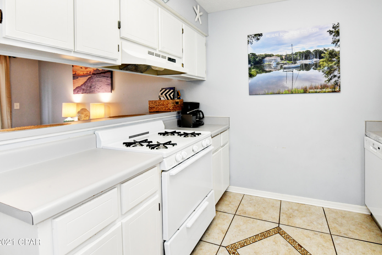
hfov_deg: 89.4
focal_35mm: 18
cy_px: 103
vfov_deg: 66.8
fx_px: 191
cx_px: 219
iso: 1800
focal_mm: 15
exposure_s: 1/60
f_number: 13
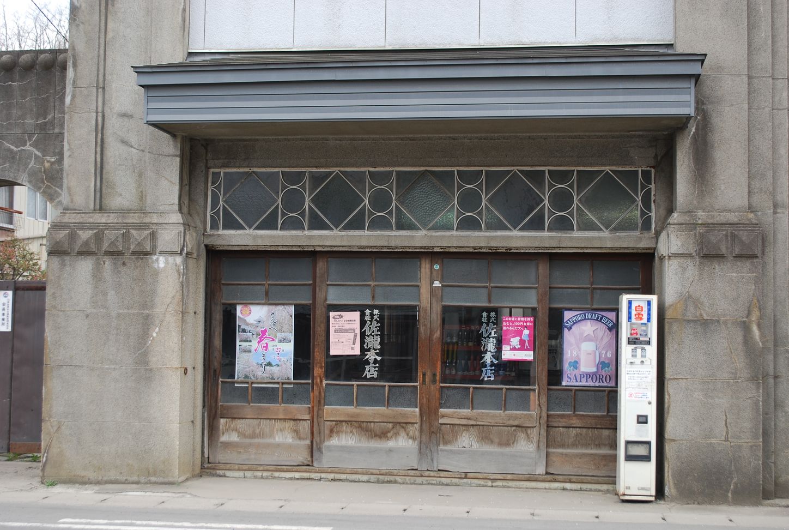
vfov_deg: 25.9
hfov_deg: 37.8
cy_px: 265
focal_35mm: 52
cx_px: 394
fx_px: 1153
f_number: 5.6
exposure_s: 1/125
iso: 160
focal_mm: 35
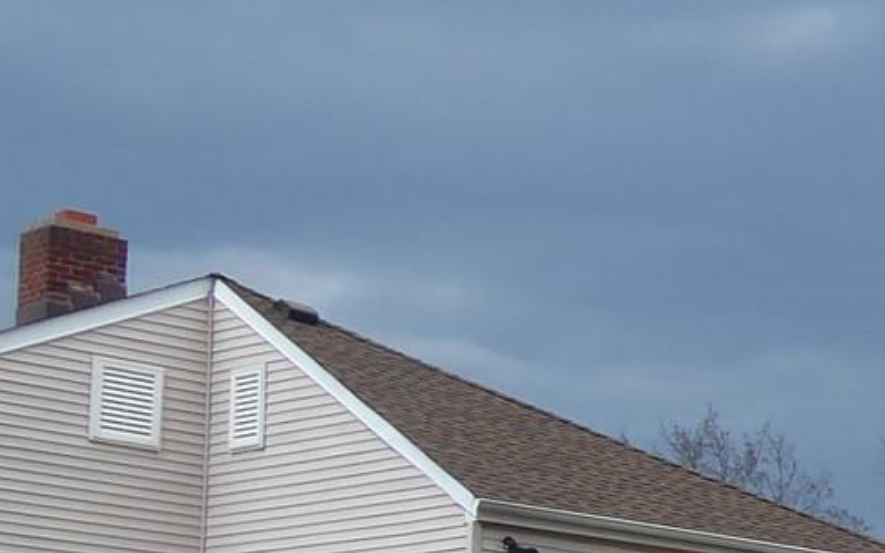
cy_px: 871
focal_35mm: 112
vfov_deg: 11.2
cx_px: 1588
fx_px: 2701
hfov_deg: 15.9
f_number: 3.3
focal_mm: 4.3
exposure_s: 1/400
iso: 80
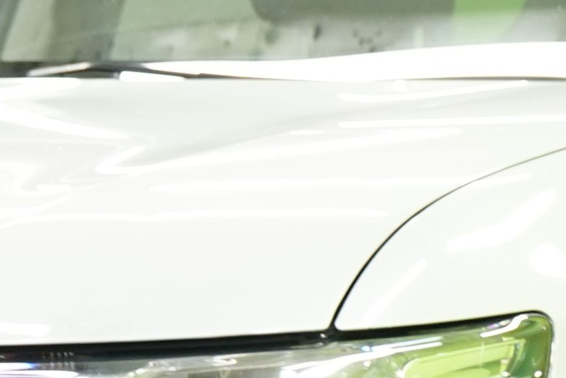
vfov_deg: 3.7
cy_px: 497
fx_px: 5772
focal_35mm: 367
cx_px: 156
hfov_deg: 5.6
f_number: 5.6
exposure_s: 1/13
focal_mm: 53
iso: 320
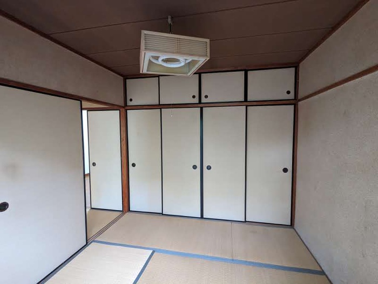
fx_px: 175
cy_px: 142
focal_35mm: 16
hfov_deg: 94.4
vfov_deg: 78.2
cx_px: 189
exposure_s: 1/61
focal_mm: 2.35
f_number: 2.2
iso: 574
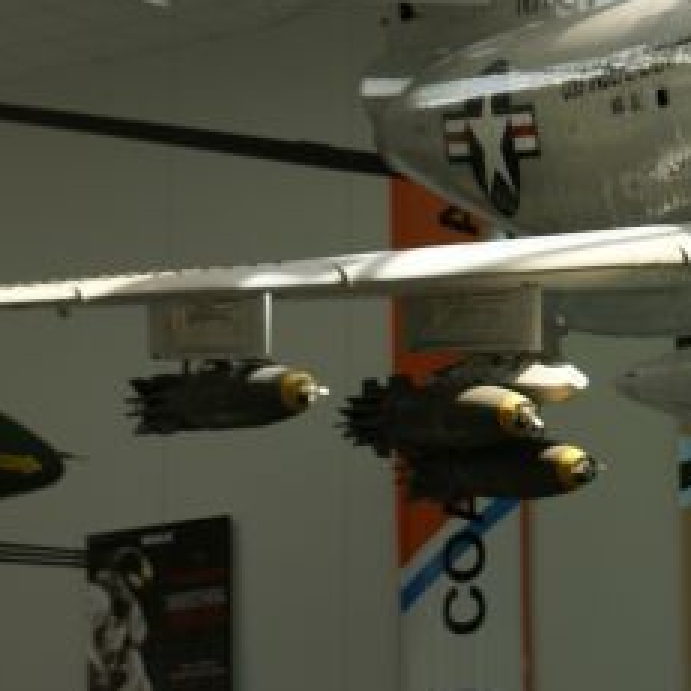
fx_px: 4991
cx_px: 903
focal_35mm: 221
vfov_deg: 7.9
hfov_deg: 7.8
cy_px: 173
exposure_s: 1/80
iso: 125
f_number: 5.6
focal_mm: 50
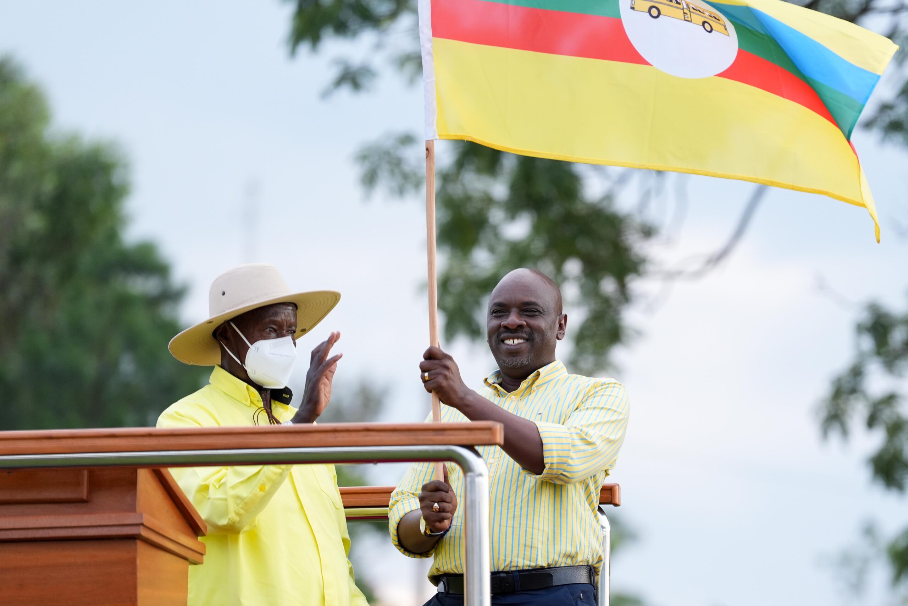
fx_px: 4035
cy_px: 303
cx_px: 454
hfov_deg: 12.8
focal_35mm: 160
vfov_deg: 8.6
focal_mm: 160
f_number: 2.8
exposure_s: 1/1250
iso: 800
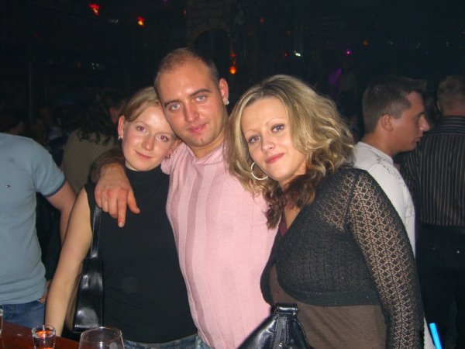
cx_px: 232
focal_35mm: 38
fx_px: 510
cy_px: 174
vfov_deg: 37.7
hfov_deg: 49.0
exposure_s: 1/60
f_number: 2.8
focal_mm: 7.9
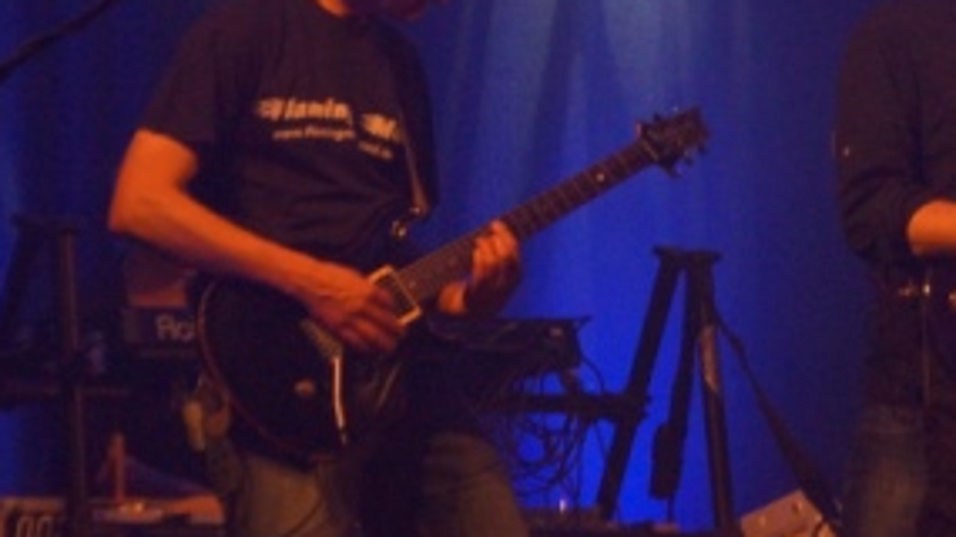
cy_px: 114
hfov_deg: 5.8
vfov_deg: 3.3
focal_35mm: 370
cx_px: 741
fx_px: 9375
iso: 3200
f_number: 6.3
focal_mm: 150
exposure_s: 1/60
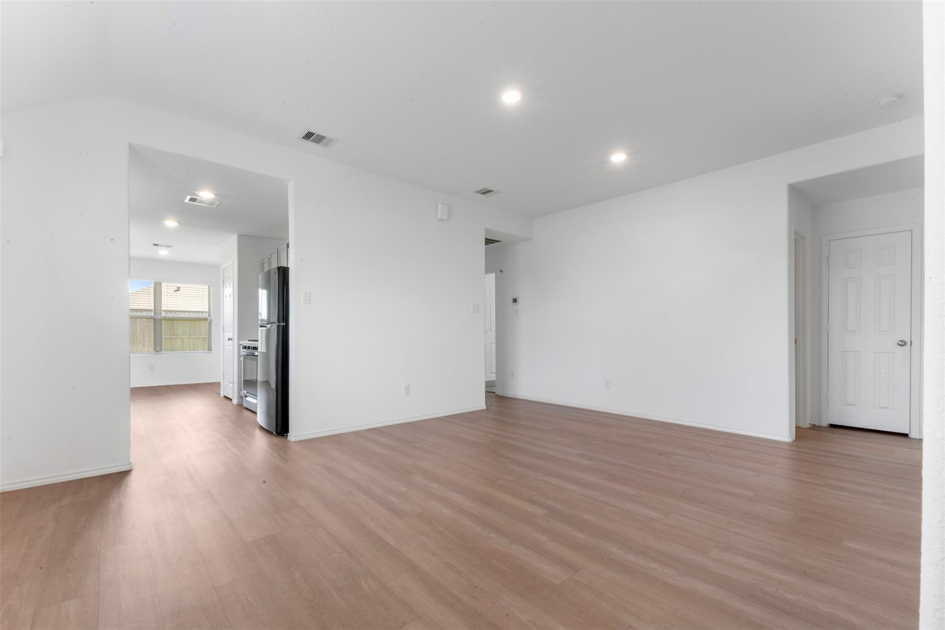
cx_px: 472
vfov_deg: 77.3
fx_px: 394
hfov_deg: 100.4
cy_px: 315
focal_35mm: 15
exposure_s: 5
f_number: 9
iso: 250
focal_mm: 15
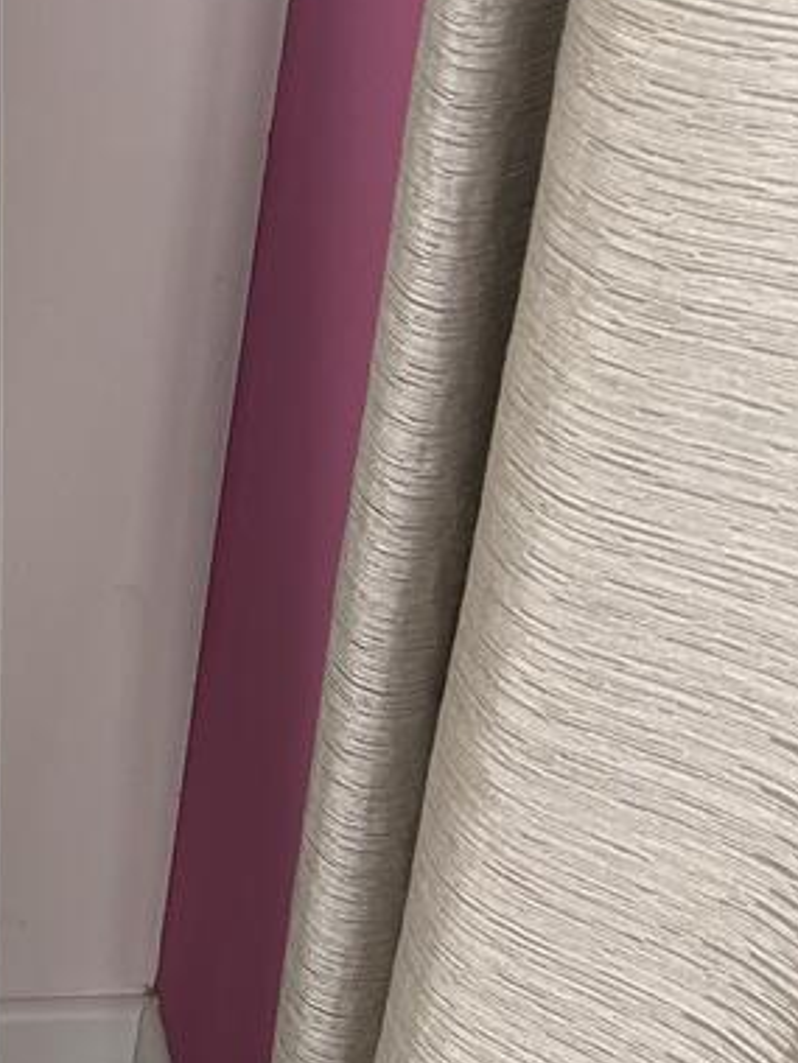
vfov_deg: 21.0
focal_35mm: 82
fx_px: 2520
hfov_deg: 16.3
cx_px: -434
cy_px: -422
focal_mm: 5.7
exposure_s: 1/100
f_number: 1.5
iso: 50
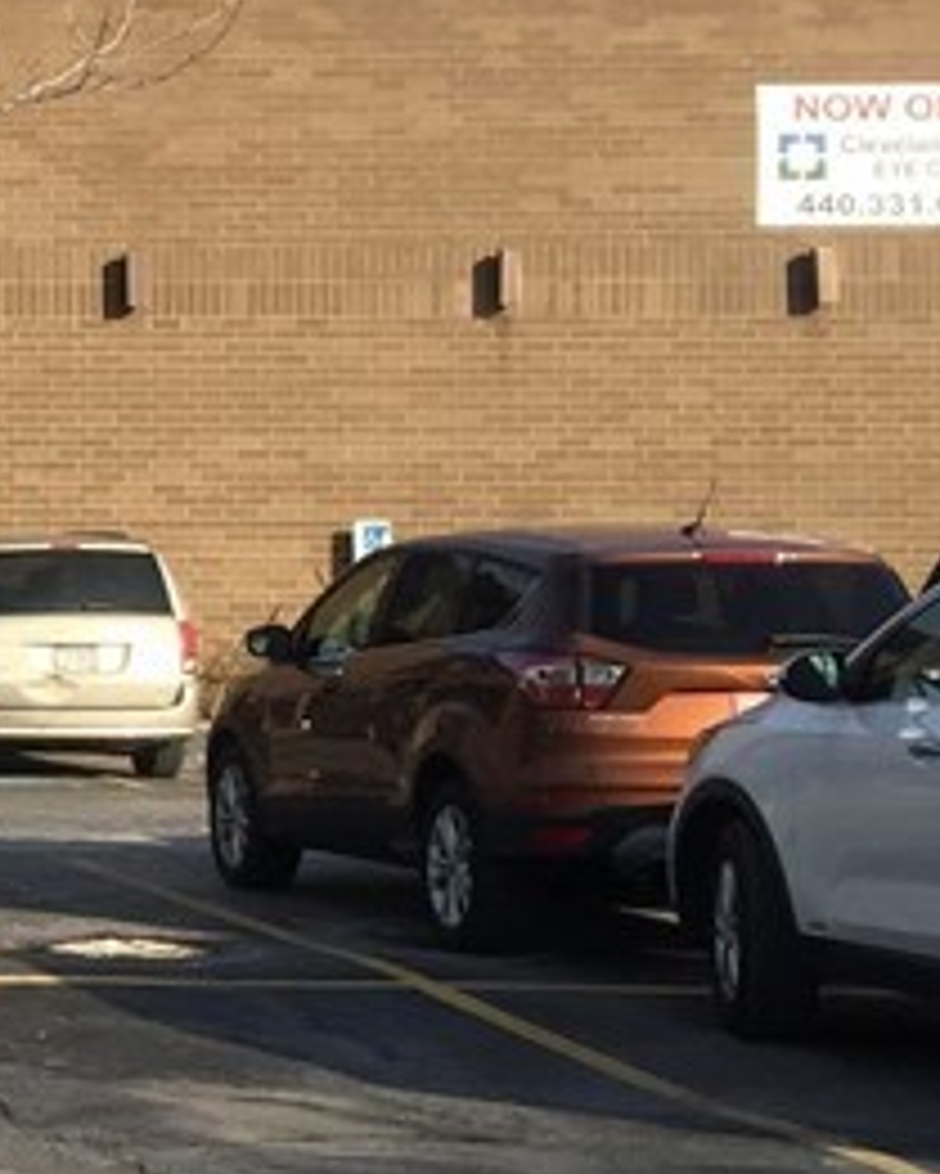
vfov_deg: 17.3
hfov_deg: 11.9
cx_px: -1142
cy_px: 481
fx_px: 3858
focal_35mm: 111
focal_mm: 4.15
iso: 32
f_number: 2.2
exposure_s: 1/1980
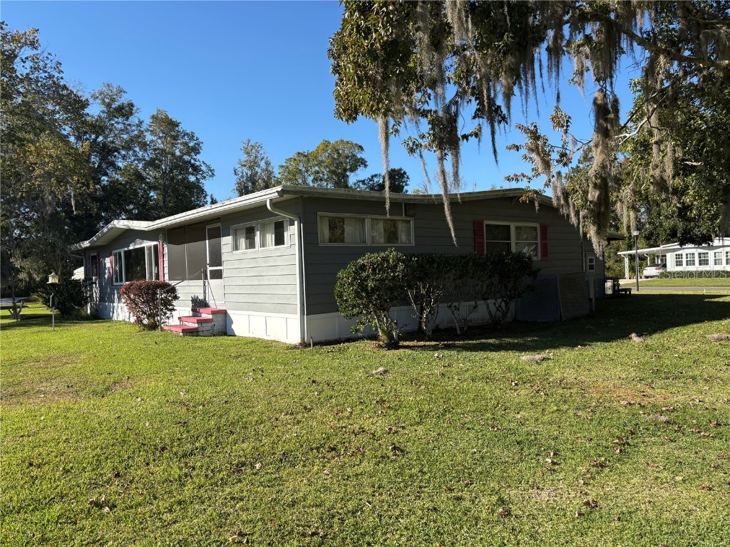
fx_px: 548
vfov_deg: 53.1
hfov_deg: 67.3
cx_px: 365
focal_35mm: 26
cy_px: 274
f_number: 1.6
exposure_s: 1/2985
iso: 64
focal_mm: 5.96
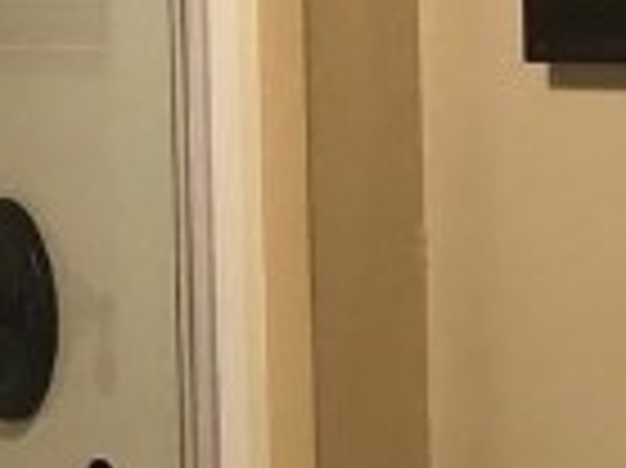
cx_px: 279
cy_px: 274
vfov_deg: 7.2
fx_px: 3722
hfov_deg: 9.6
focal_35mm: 206
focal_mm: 3.99
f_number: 1.8
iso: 32
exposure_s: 1/30
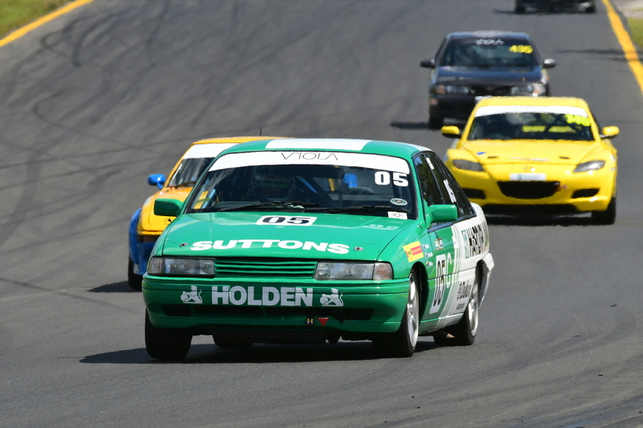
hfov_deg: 3.1
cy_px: 214
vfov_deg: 2.1
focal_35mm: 660
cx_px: 322
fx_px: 11785
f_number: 11
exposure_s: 1/500
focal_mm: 440
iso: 320
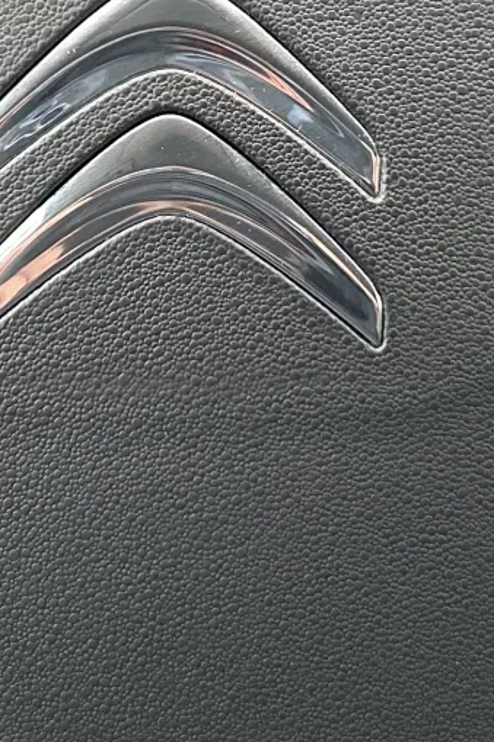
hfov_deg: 13.4
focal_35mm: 102
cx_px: 130
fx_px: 2101
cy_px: 70
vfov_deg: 19.6
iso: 125
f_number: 1.5
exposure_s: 1/78
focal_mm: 5.7
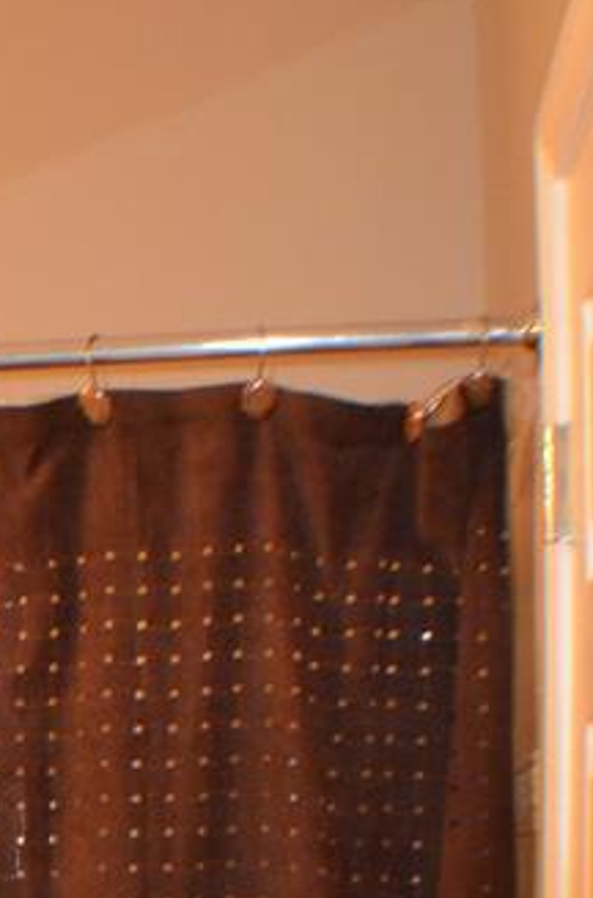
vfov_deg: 13.9
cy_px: 1255
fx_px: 3506
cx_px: -575
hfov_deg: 9.1
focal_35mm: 141
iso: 1600
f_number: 3.8
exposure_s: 1/60
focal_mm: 20
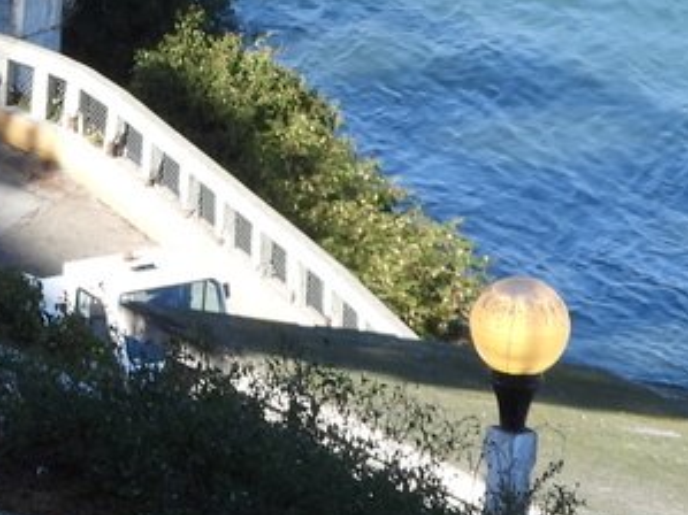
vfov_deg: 3.0
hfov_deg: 4.0
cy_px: -372
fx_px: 9795
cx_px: -255
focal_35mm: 493
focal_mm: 20.5
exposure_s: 1/320
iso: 100
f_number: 4
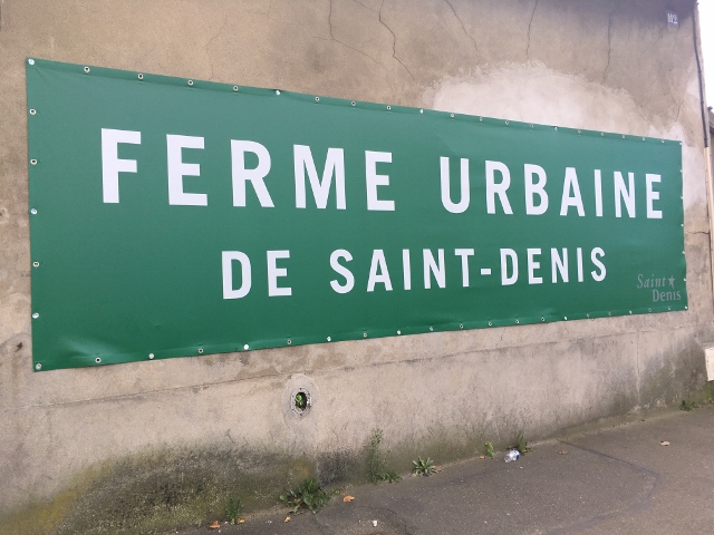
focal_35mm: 29
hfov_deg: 61.7
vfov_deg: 48.2
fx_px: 598
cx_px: 357
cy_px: 268
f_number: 2.2
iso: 25
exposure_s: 1/273
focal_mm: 4.15
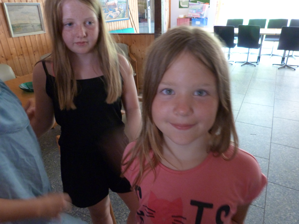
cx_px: 150
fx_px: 216
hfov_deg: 69.4
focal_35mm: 25
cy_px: 112
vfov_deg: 54.9
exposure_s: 1/4
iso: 400
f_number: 2.8
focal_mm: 4.5
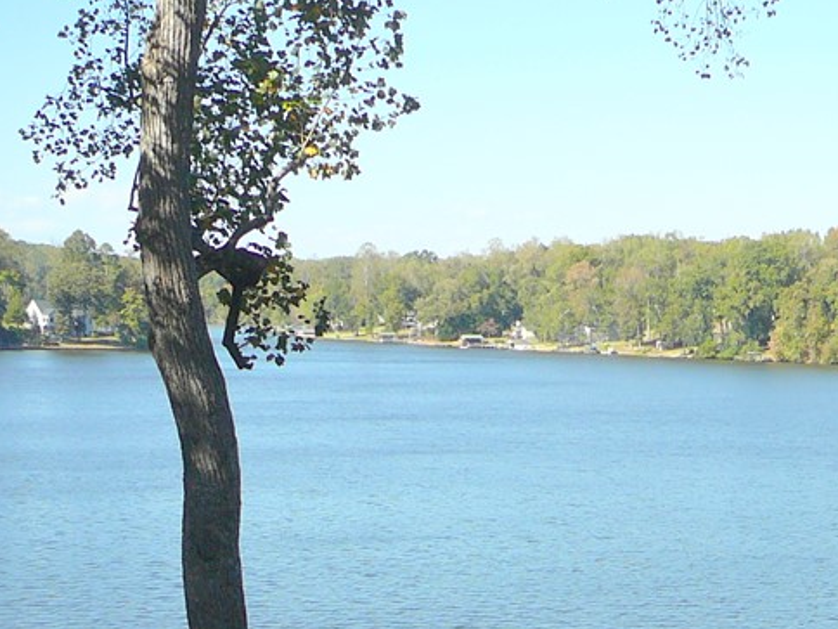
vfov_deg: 19.4
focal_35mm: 74
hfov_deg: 25.5
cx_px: 762
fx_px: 1791
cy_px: 600
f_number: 2.8
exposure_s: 1/640
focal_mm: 5.2
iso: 80
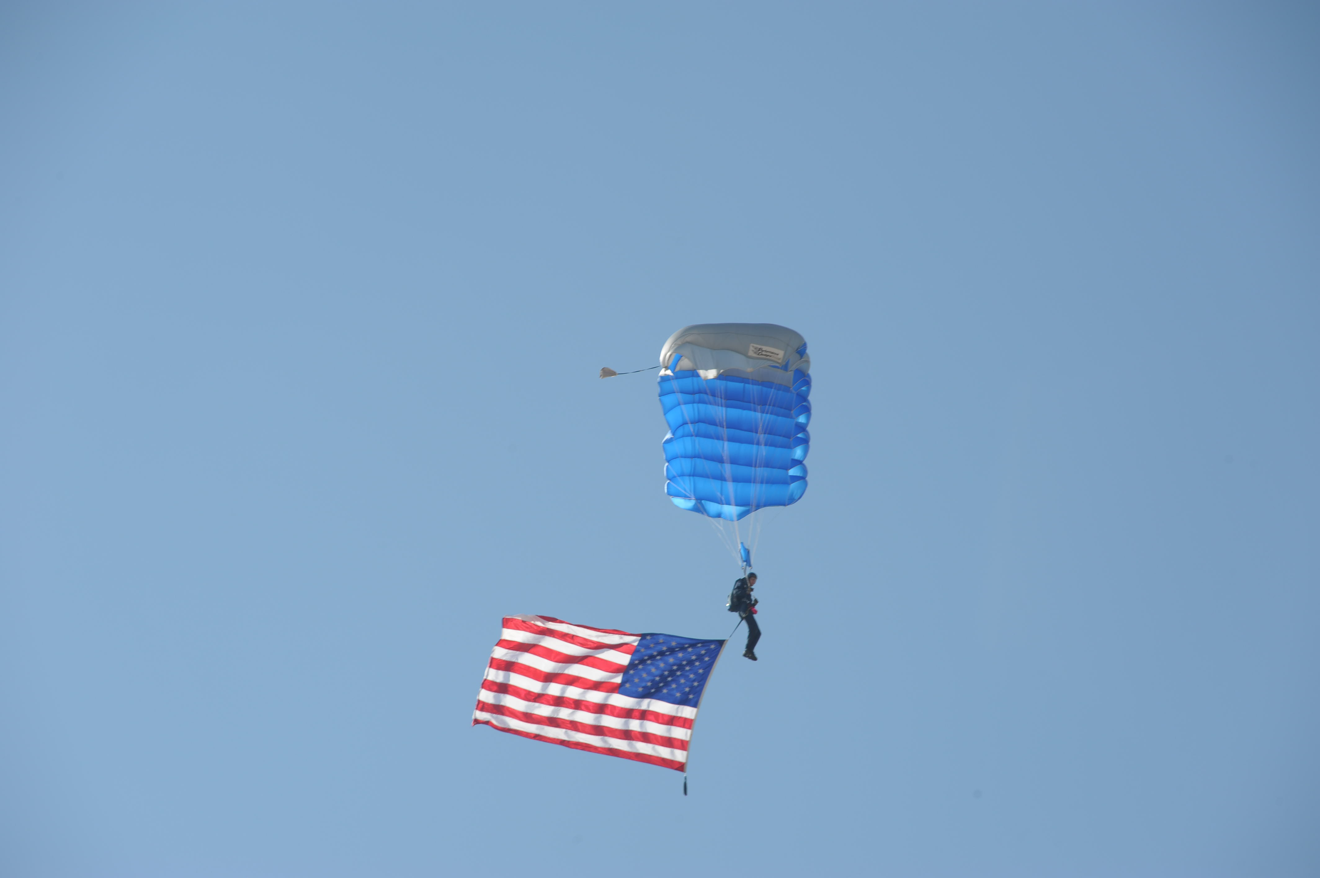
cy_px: 439
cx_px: 660
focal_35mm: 155
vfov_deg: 8.8
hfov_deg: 13.3
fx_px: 5680
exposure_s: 1/250
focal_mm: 155
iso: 200
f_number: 11
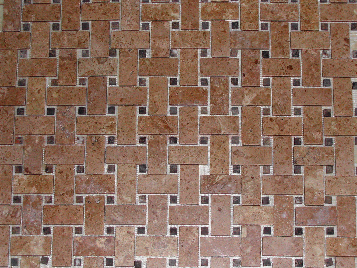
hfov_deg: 21.3
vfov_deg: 16.1
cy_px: 134
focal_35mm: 92
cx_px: 178
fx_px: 949
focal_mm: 19.5
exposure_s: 1/60.1
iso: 120
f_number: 4.5
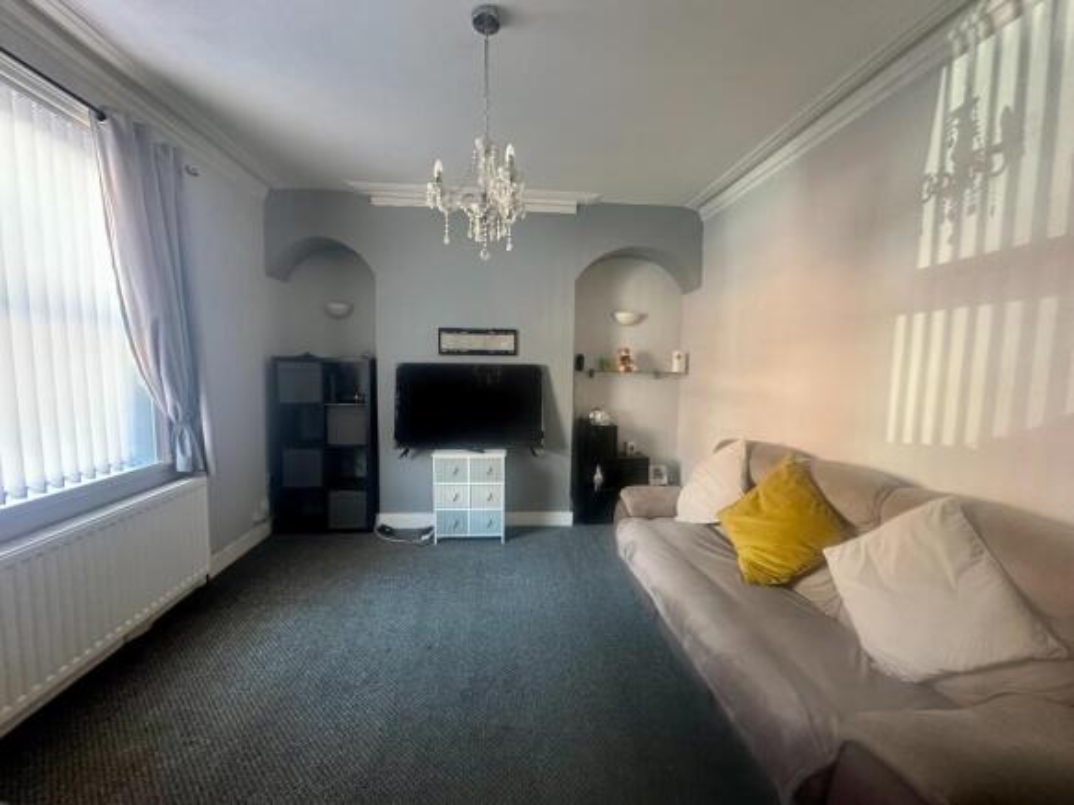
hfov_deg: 102.1
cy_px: 402
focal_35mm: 14
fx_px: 434
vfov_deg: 85.7
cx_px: 537
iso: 640
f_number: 2.2
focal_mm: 2.22
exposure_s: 1/60
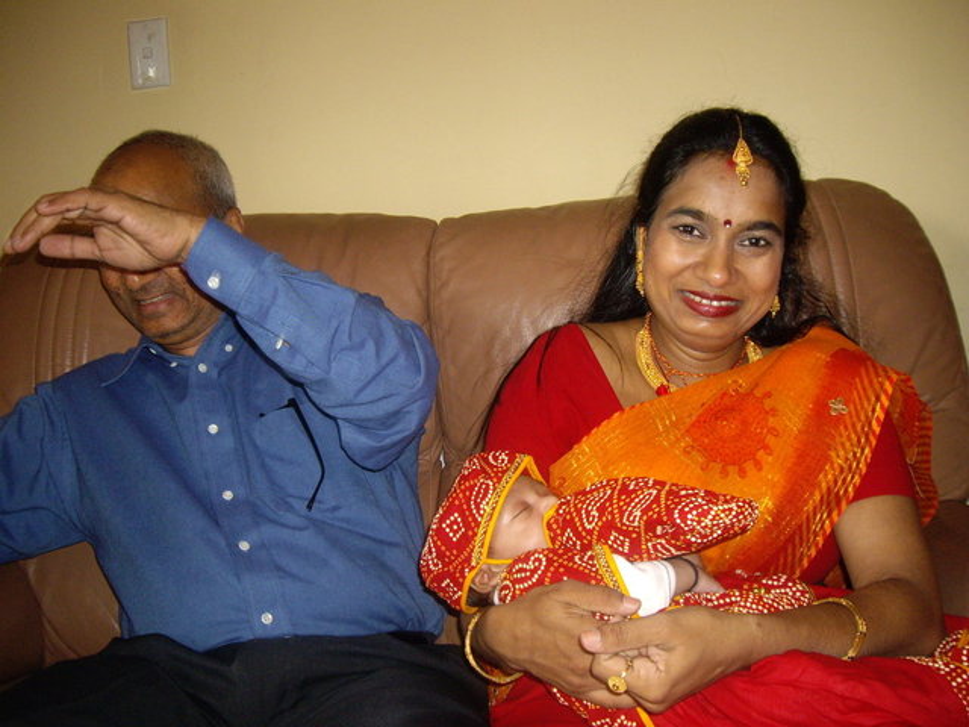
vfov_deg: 37.7
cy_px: 364
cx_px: 484
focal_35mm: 38
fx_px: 1064
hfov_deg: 49.0
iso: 200
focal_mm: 6.2
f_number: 2.7
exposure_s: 1/40
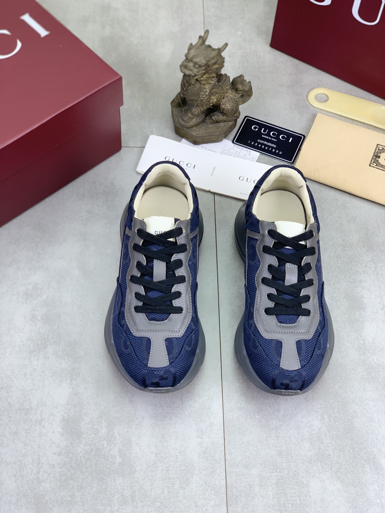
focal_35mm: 52
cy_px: 256
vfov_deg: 36.8
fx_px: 771
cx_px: 192
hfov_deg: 28.0
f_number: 2.4
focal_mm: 6
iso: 25
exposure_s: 1/100
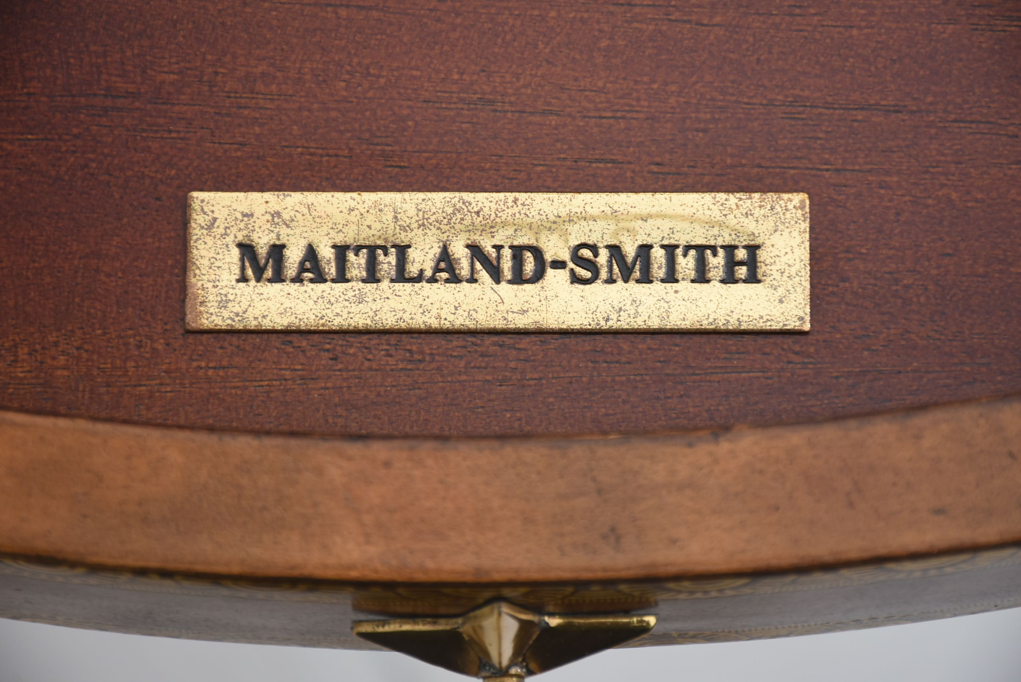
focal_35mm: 210
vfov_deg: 6.6
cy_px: 341
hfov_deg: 9.8
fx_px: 5960
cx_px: 510
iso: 200
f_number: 8
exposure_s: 1/100
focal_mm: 140
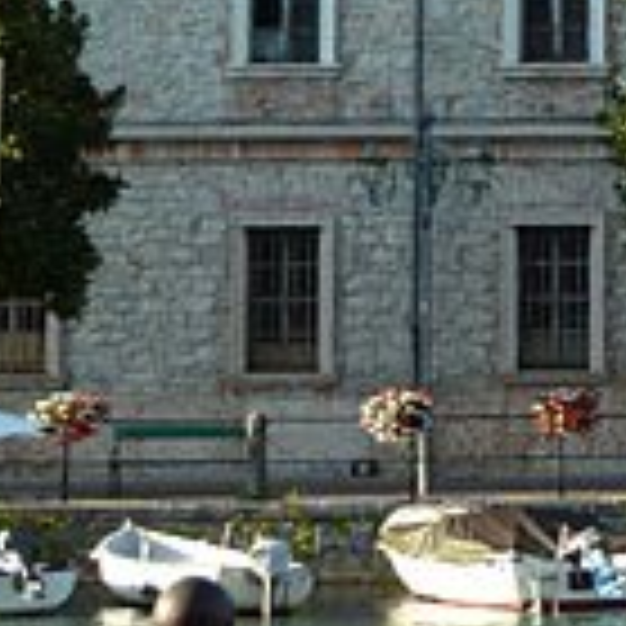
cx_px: 1279
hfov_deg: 7.0
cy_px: 90
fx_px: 4910
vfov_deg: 7.3
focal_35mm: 240
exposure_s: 1/125
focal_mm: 10.3
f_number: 4
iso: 80
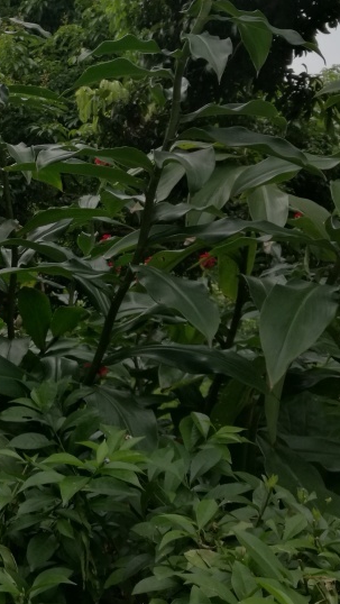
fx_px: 897
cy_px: 196
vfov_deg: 36.8
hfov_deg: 20.6
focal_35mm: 56
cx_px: -15
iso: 50
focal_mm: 4.04
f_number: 2
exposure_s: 1/617
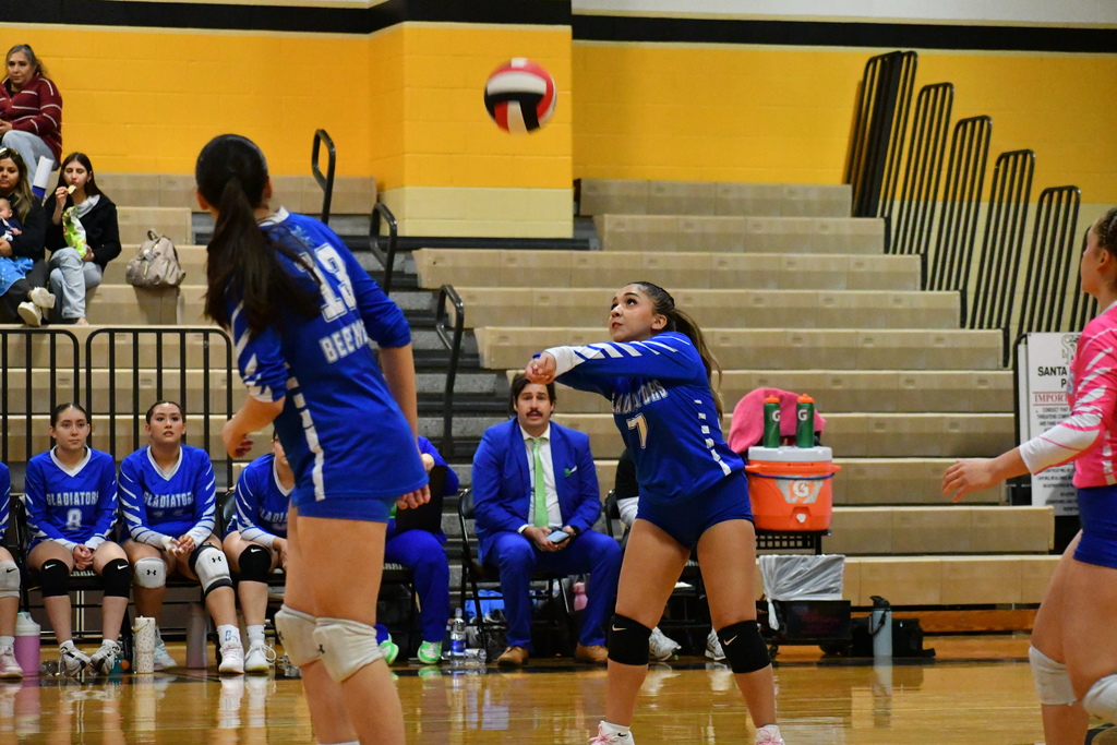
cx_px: 558
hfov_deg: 14.9
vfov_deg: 9.9
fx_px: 4282
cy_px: 372
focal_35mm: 138
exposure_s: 1/320
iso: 12800
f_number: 4.8
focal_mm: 92
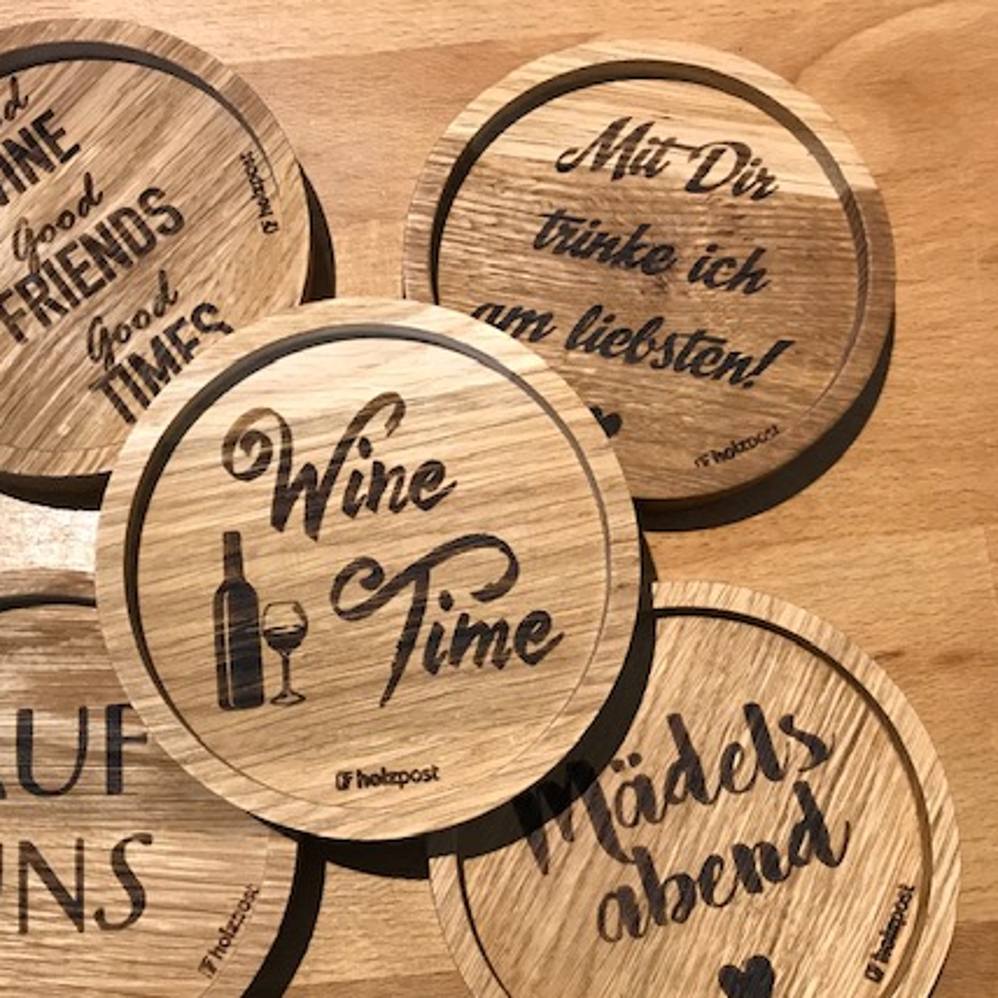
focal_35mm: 37
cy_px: 550
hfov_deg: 44.6
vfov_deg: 44.9
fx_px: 1207
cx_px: 387
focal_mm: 3.99
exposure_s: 1/20
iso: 40
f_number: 1.8
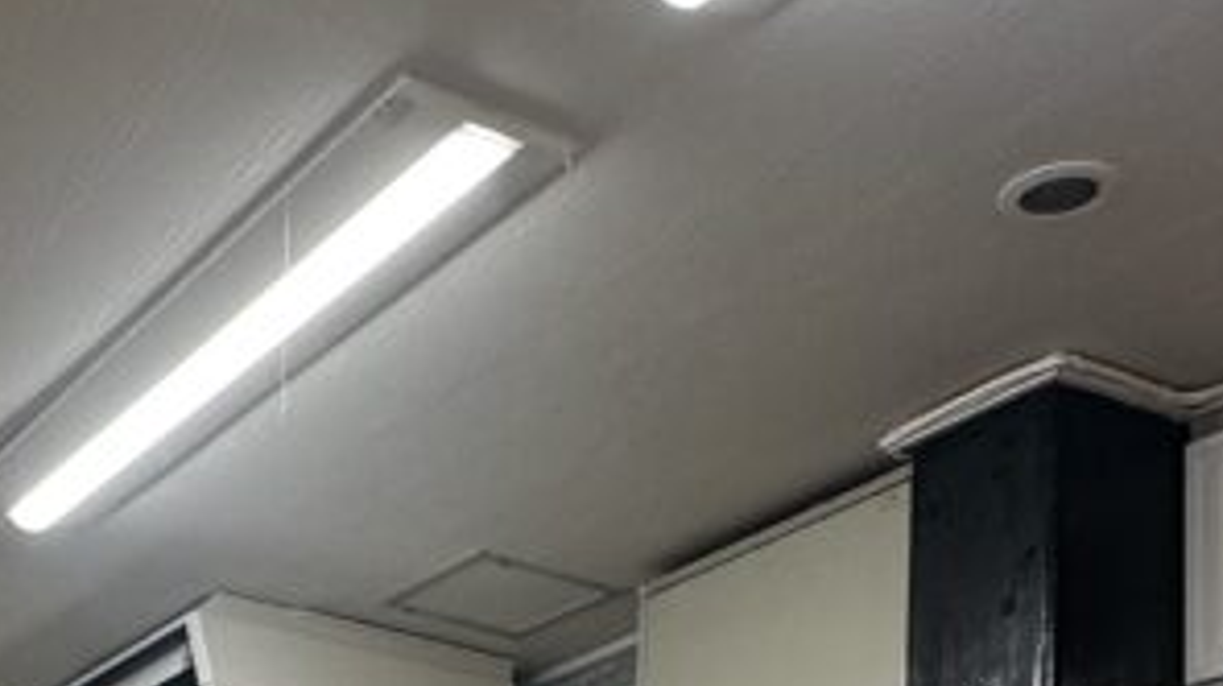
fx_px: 2139
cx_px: 33
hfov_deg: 30.0
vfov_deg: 16.1
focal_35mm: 66
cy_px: 1141
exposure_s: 1/120
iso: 100
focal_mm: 2.22
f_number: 2.2
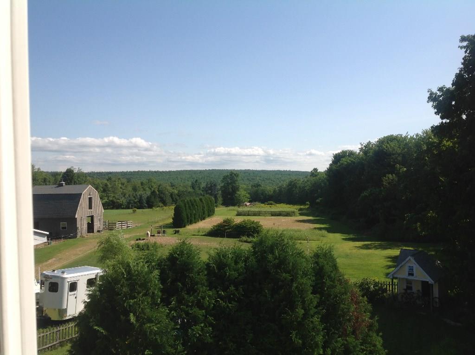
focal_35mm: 35
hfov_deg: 52.7
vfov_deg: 40.6
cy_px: 178
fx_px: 480
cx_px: 238
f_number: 2.4
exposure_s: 1/2016
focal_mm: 4.28
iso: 50
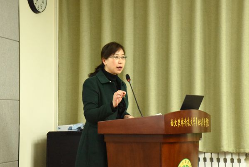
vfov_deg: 15.9
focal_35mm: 86
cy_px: 84
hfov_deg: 23.6
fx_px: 595
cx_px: 124
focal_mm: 86
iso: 12800
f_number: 14
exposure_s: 1/30
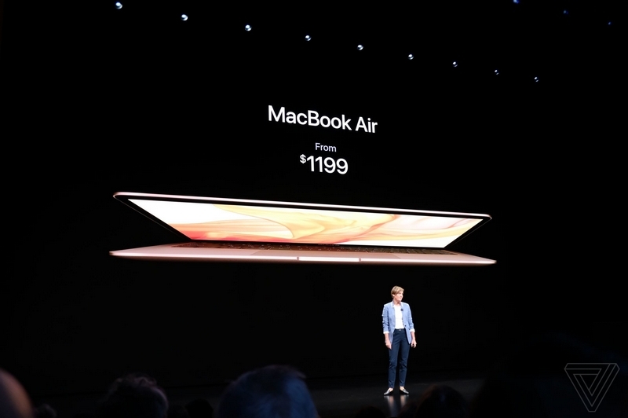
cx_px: 314
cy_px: 209
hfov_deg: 54.5
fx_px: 610
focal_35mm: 35
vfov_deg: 37.8
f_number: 4
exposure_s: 1/125
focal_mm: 23.3
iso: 3200
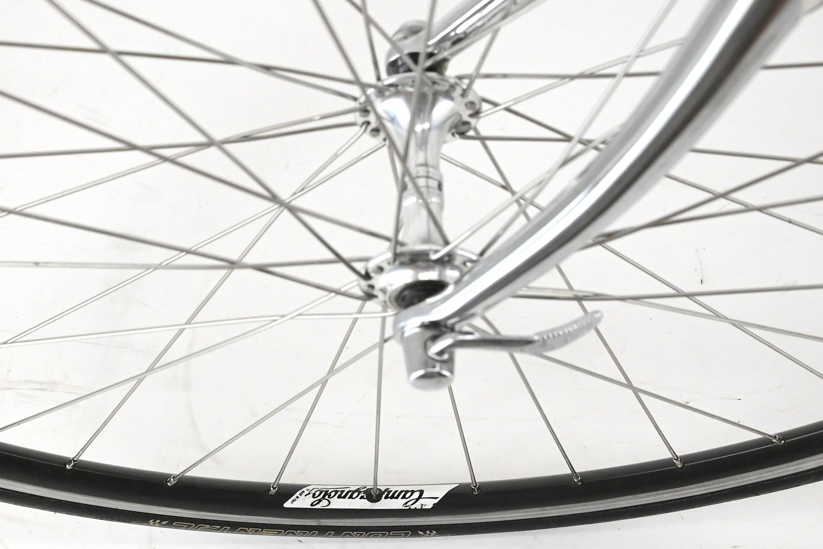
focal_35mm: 70
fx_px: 1600
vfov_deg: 19.4
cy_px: 274
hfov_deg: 28.9
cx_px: 412
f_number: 16
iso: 12800
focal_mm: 70
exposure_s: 1/400
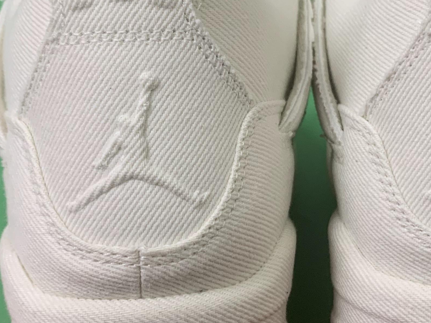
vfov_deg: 22.2
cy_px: 143
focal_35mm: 66
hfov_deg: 29.0
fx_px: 822
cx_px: 310
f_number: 1.8
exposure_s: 1/60
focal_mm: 4.25
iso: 100
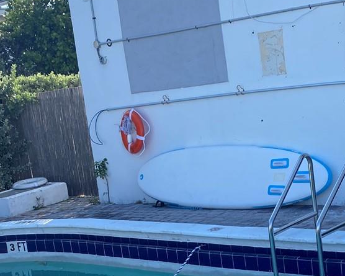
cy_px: 274
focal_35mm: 73
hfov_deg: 26.0
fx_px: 746
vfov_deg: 20.3
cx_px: 154
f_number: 1.8
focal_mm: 4.25
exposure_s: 1/919
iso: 32
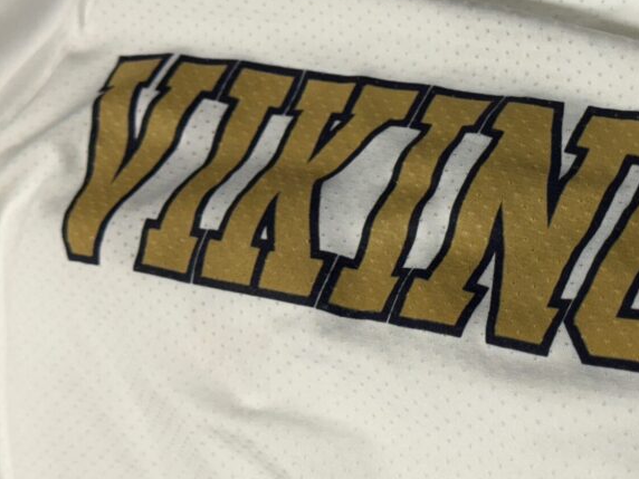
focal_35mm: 86
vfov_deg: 17.1
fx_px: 1588
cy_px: 184
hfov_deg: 22.3
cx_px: 552
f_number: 1.78
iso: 160
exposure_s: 1/60
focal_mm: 6.76
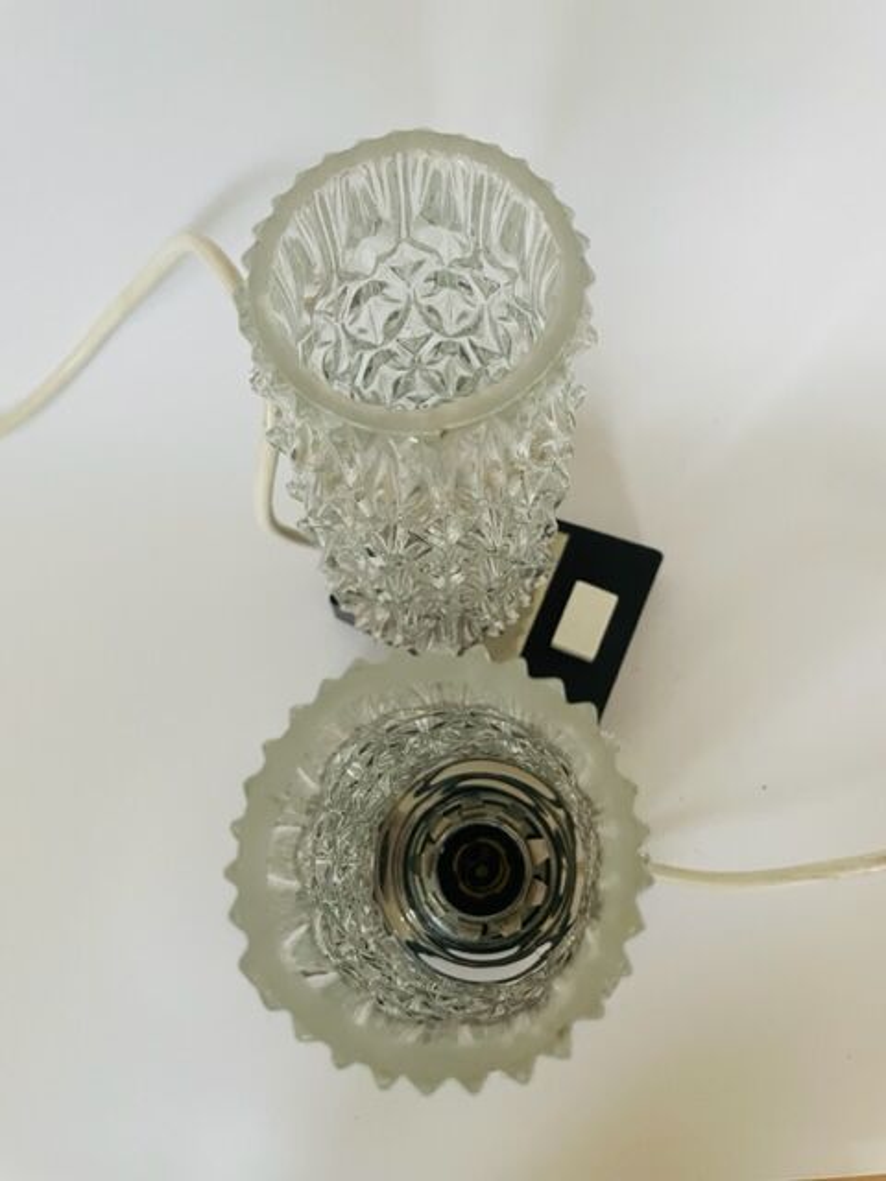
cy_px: 590
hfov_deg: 53.1
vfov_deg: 67.3
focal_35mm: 26
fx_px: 887
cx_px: 443
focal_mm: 4.2
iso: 400
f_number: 1.6
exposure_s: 1/50
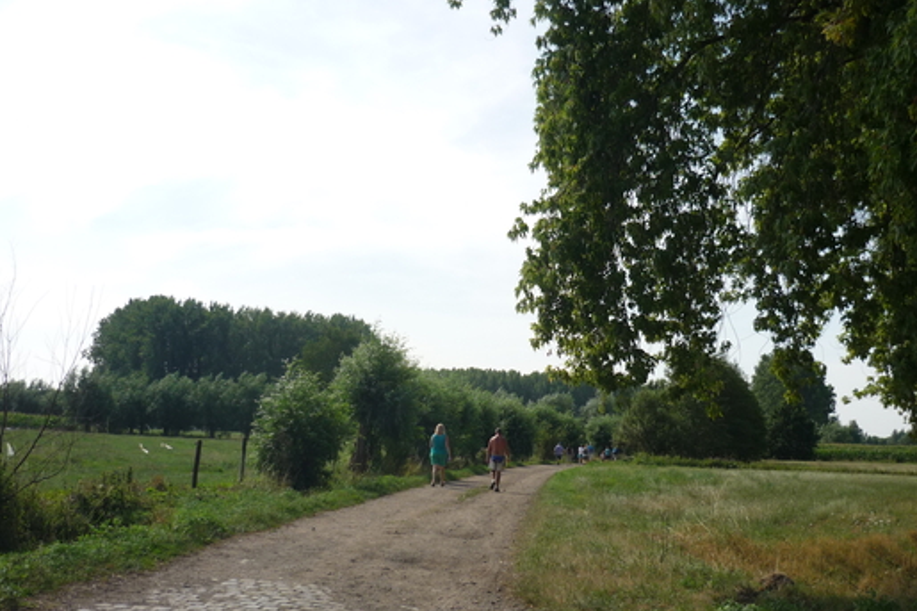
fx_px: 1019
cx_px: 506
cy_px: 346
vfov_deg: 33.3
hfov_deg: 48.4
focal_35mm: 40
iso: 100
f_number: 8
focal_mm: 5.5
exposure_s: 1/160
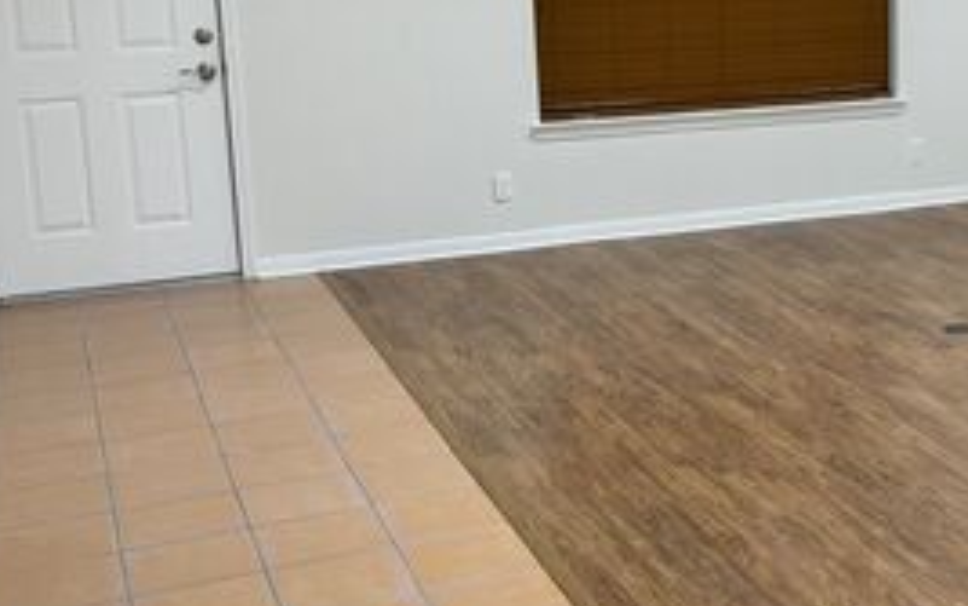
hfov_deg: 31.7
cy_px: 196
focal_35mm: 61
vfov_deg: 21.2
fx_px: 1610
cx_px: 888
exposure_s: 1/120
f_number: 1.78
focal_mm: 6.76
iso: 200
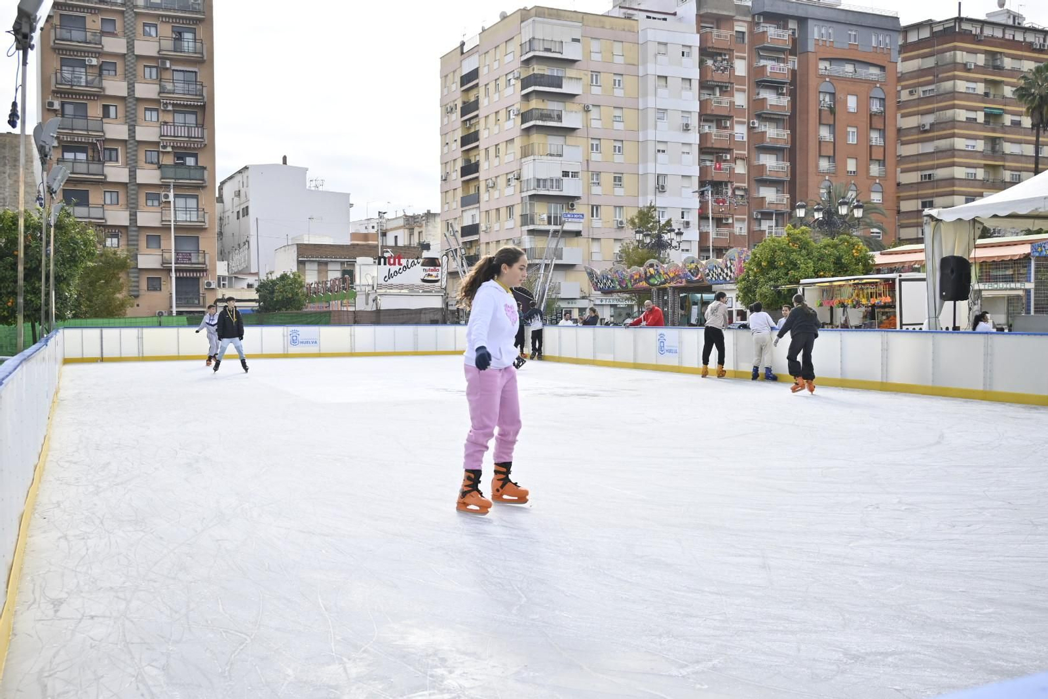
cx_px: 524
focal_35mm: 34
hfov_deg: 55.1
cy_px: 350
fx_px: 1004
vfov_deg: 38.4
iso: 200
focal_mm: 23
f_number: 5
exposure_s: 1/800
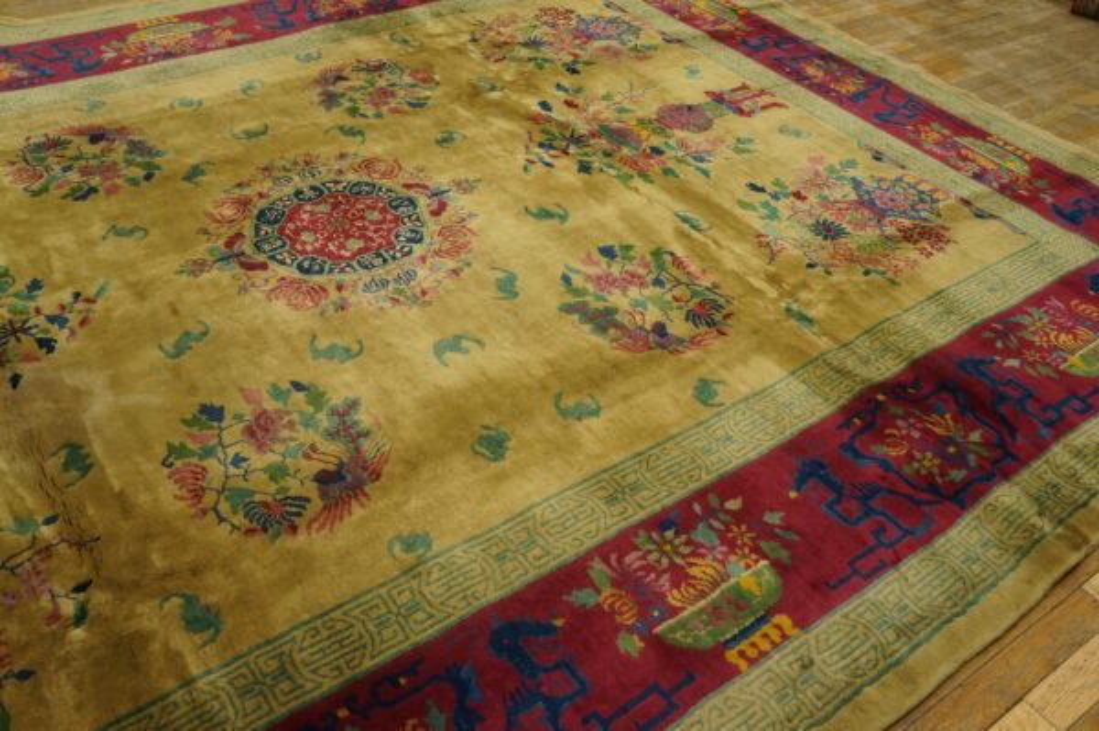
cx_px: 550
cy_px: 366
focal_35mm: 30
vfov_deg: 43.5
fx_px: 915
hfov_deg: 62.0
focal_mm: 20
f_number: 4
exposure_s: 1/160
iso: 2000
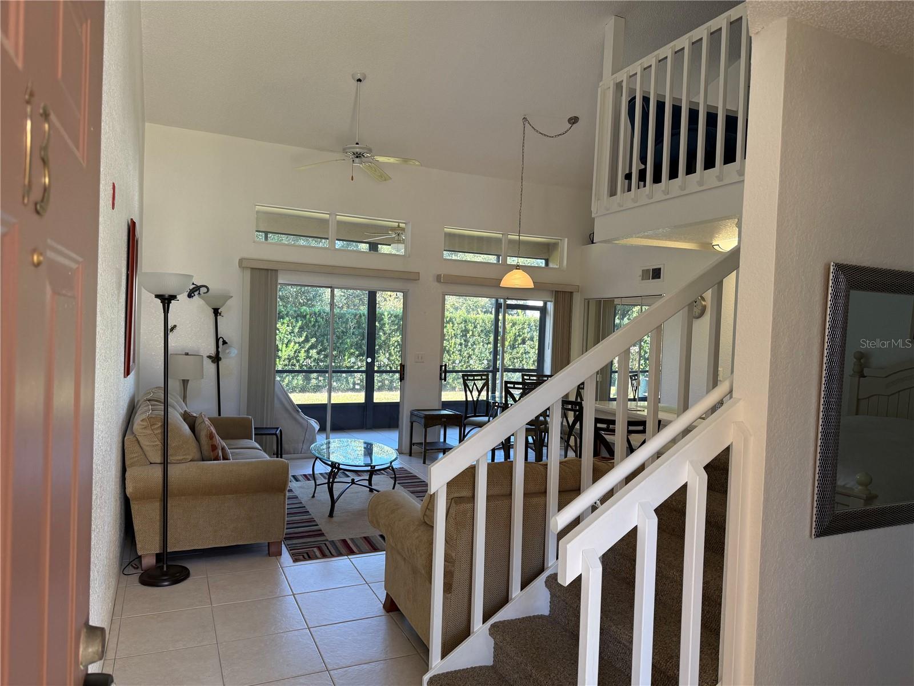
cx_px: 457
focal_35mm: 24
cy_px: 343
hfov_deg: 71.6
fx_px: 634
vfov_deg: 56.8
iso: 125
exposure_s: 1/128
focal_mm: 6.76
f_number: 1.78
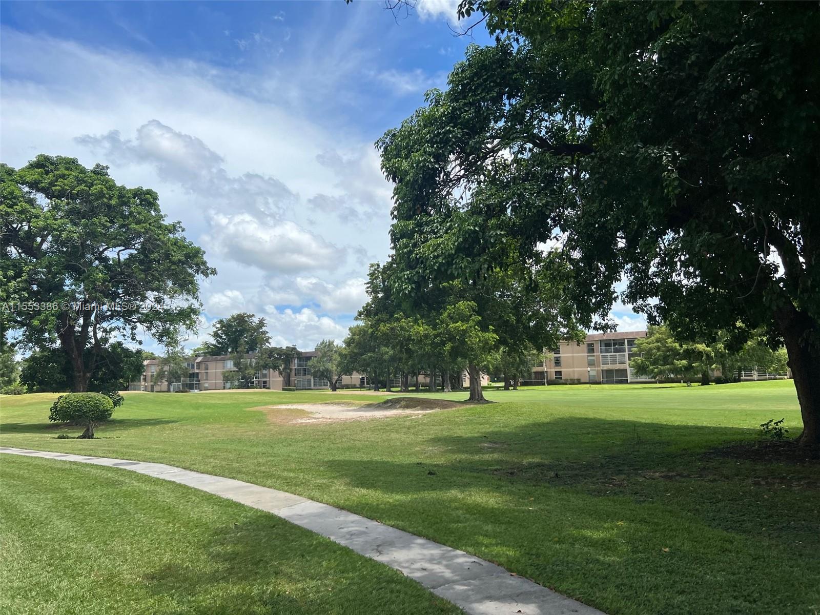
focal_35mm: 26
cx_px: 410
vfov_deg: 53.1
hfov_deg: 67.3
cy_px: 308
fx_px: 616
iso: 50
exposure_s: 1/5076
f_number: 1.5
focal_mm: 5.7
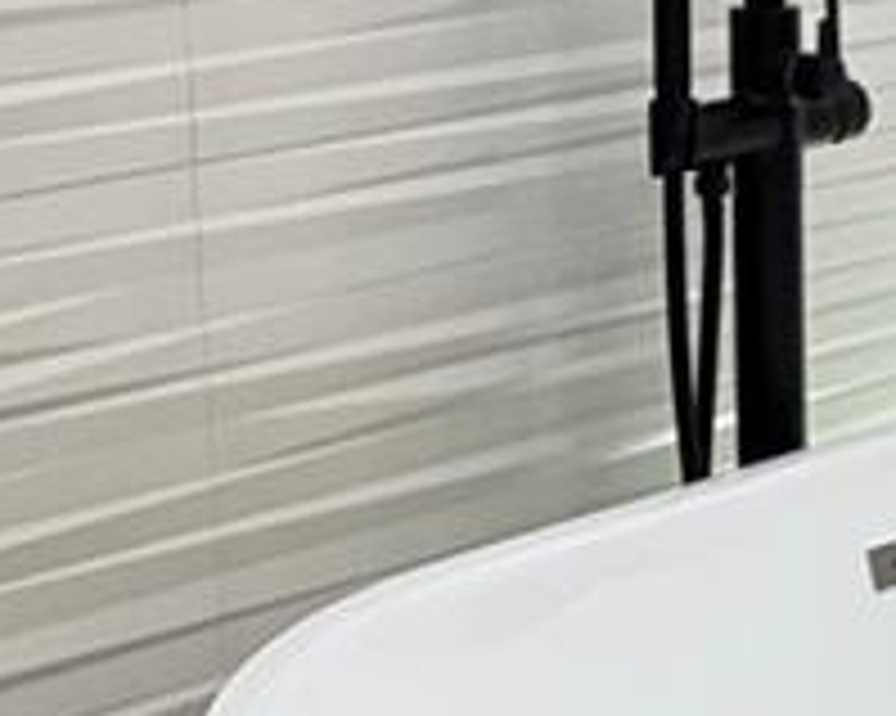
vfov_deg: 14.9
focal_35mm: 103
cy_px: 144
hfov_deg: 18.5
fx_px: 2730
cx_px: 214
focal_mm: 2.22
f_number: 2.2
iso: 50
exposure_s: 1/120
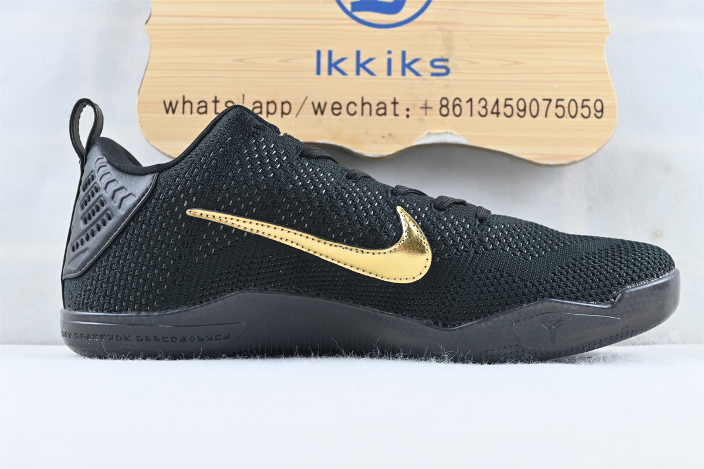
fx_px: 1027
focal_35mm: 52
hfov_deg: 37.9
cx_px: 352
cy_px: 234
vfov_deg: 25.8
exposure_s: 1/20
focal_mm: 35
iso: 100
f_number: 5.3
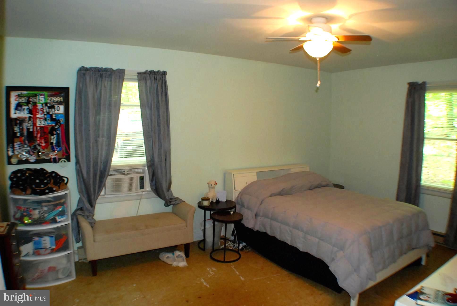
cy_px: 153
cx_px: 228
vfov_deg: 43.7
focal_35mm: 30
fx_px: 381
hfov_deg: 61.9
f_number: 5
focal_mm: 20
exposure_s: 1/60
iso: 1000
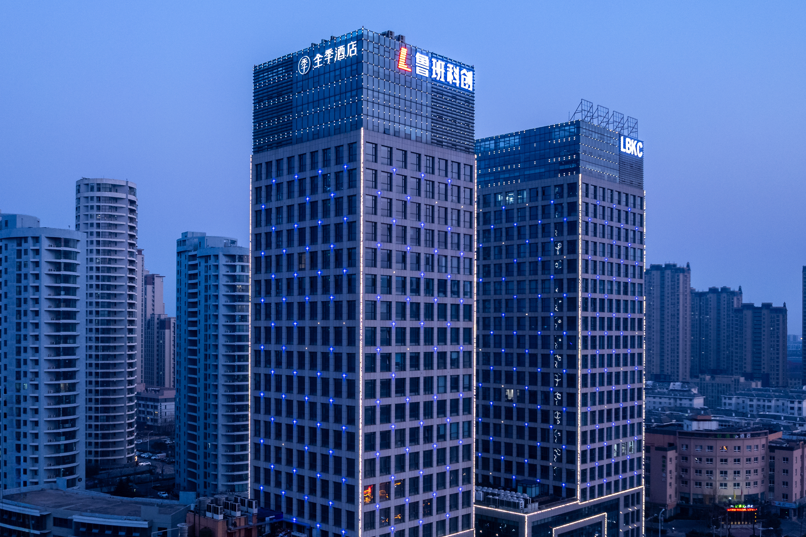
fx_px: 806
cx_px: 363
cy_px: 325
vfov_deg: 36.7
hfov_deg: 53.1
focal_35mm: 36
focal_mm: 8.38
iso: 100
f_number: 2.8
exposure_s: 1/30
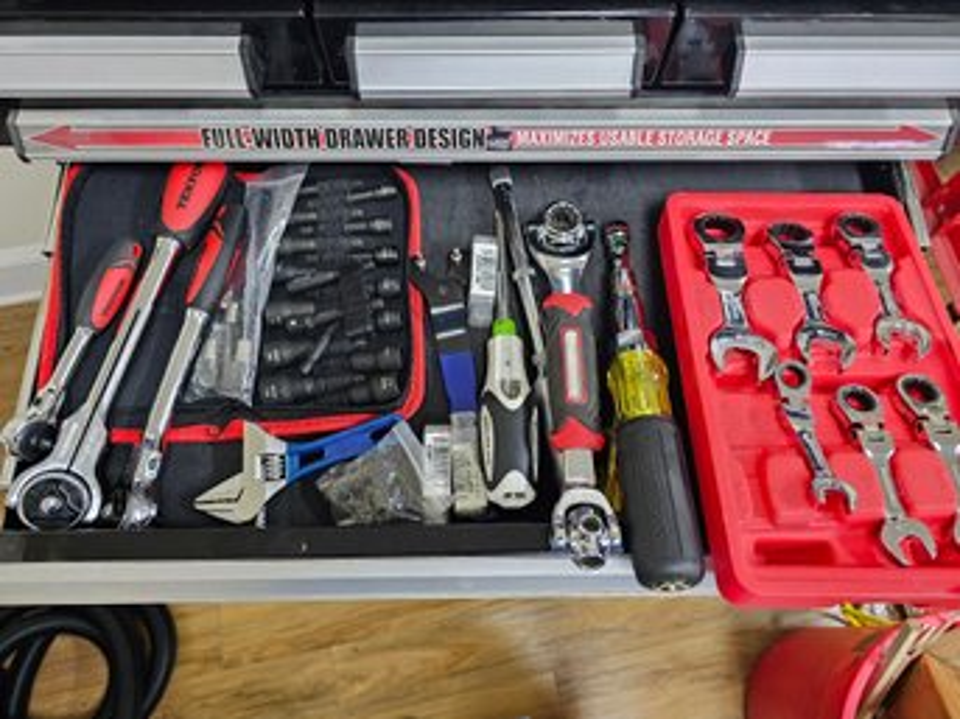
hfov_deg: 73.9
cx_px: 480
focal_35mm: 23
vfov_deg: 58.8
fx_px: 638
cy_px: 360
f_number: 1.7
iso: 640
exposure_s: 1/120
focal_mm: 6.3
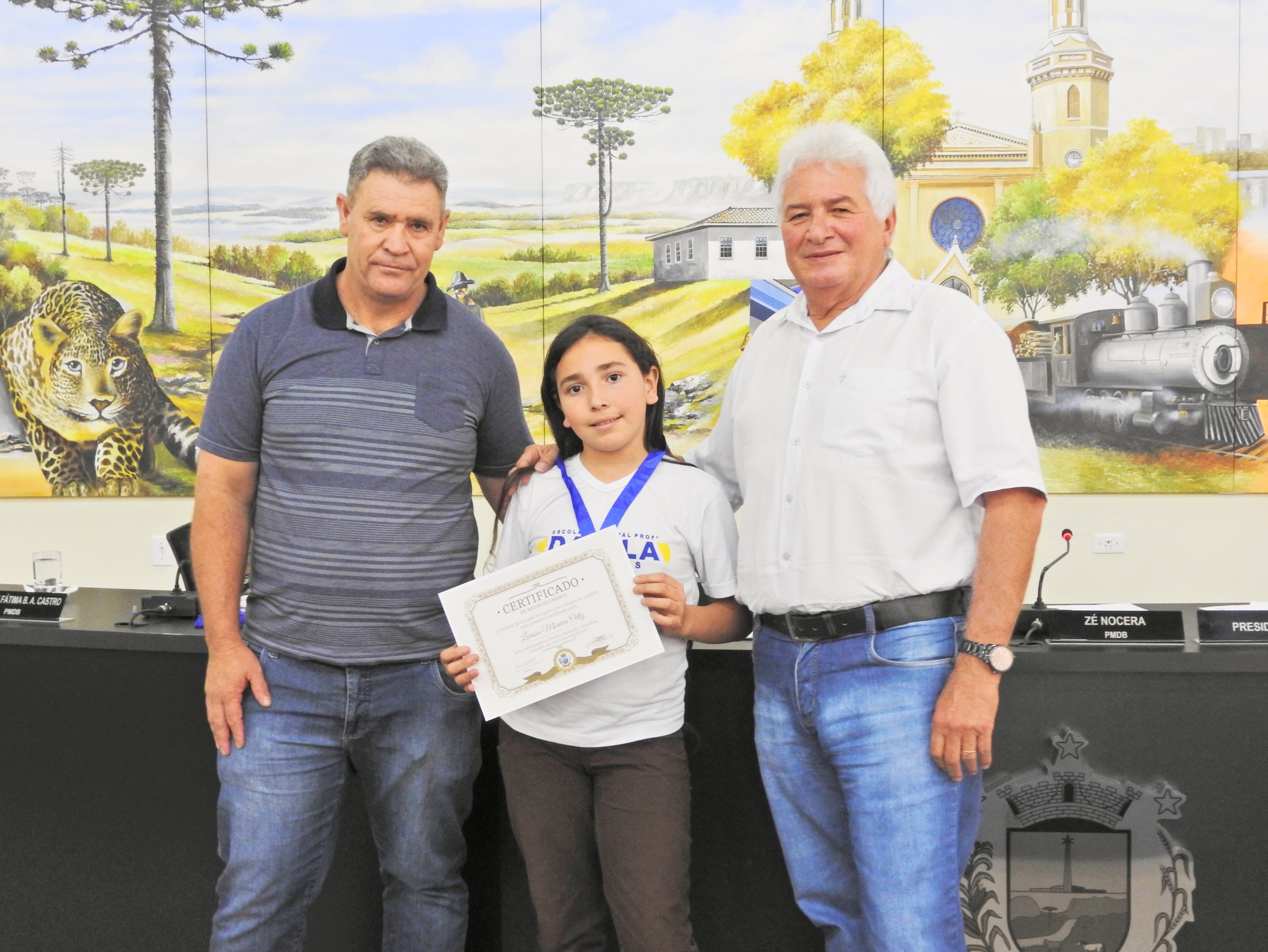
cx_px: 634
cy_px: 476
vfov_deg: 32.2
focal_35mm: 45
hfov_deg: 42.1
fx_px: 1649
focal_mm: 8.1
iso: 400
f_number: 5
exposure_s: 1/8
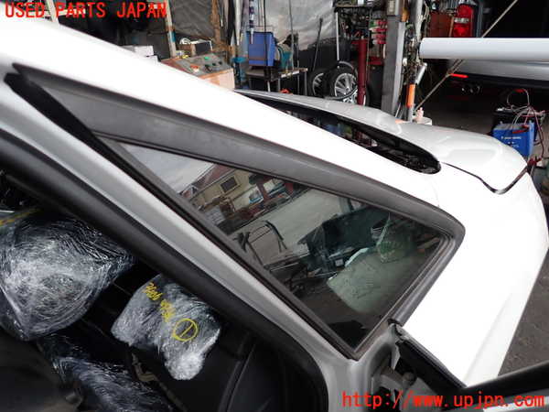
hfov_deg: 69.4
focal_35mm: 25
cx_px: 274
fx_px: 396
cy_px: 206
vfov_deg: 54.9
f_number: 2
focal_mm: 4.5
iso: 160
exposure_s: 1/125
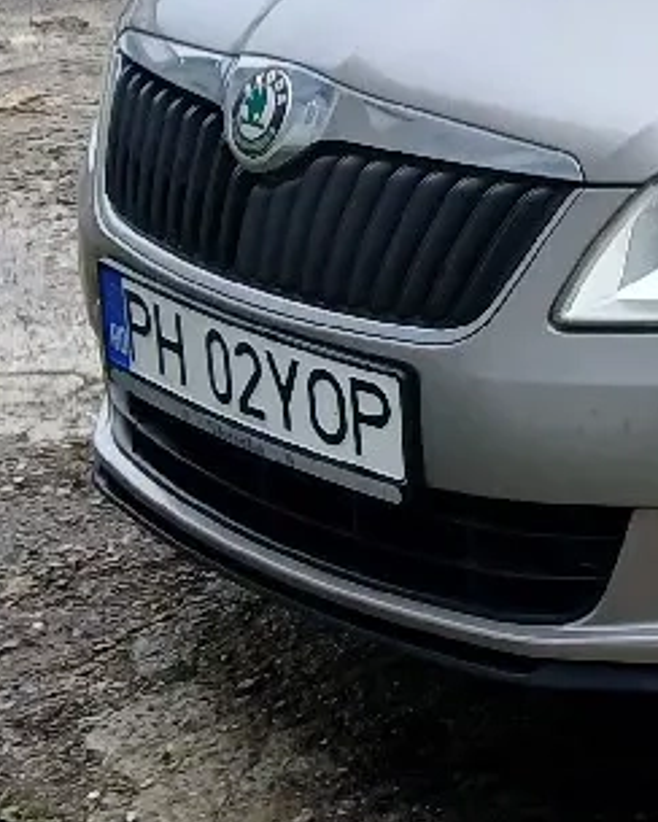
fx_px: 2702
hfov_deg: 12.5
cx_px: 1232
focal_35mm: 111
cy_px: 150
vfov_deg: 17.2
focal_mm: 3.98
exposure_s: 1/50
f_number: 1.8
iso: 20
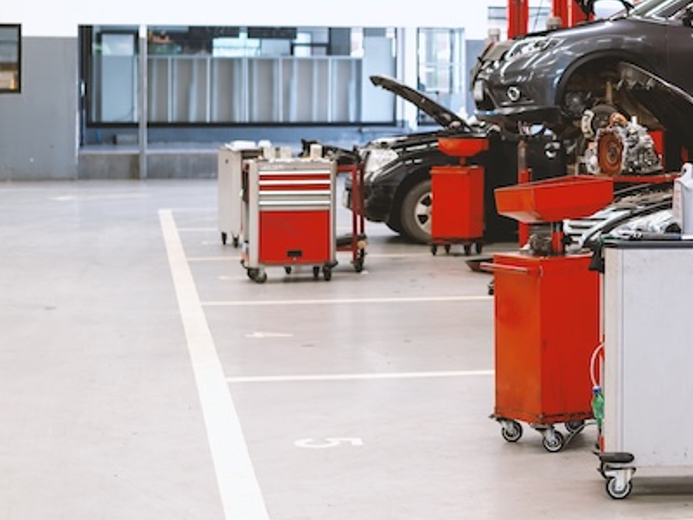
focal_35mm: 96
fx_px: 1922
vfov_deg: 15.3
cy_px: 107
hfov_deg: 19.9
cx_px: 681
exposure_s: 1/125
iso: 100
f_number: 2.8
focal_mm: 50
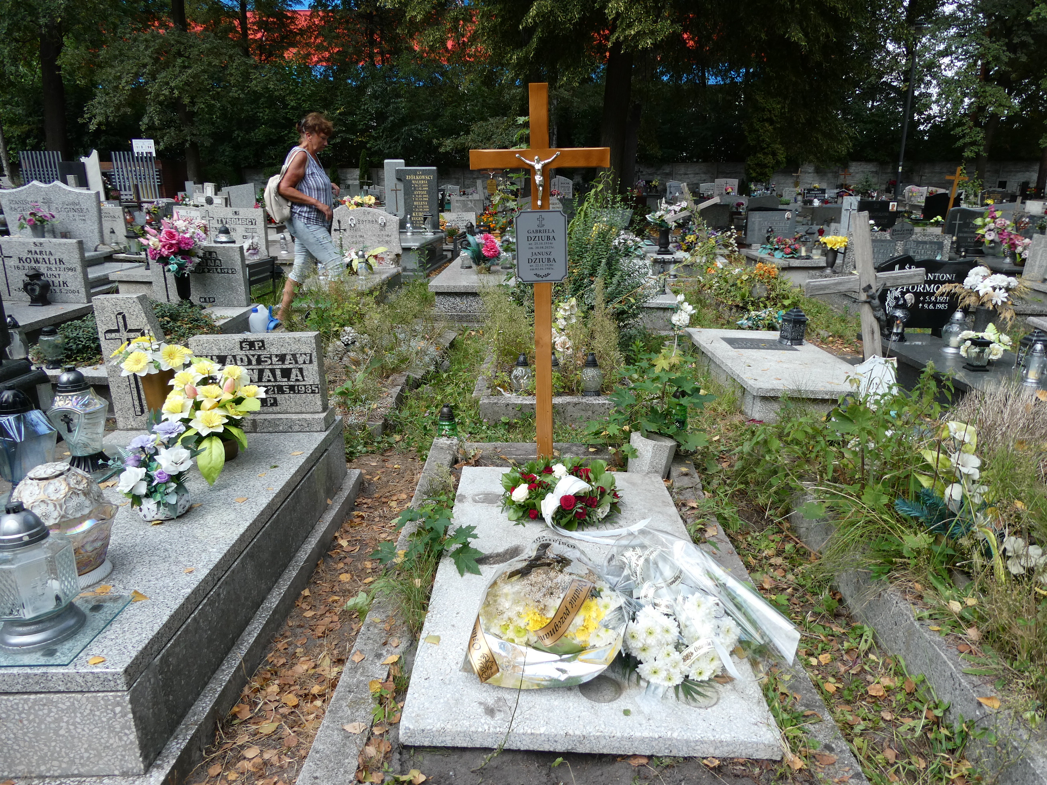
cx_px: 524
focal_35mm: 24
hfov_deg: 71.6
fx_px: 726
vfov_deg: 56.8
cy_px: 392
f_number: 3.3
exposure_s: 1/250
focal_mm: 4.3
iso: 80
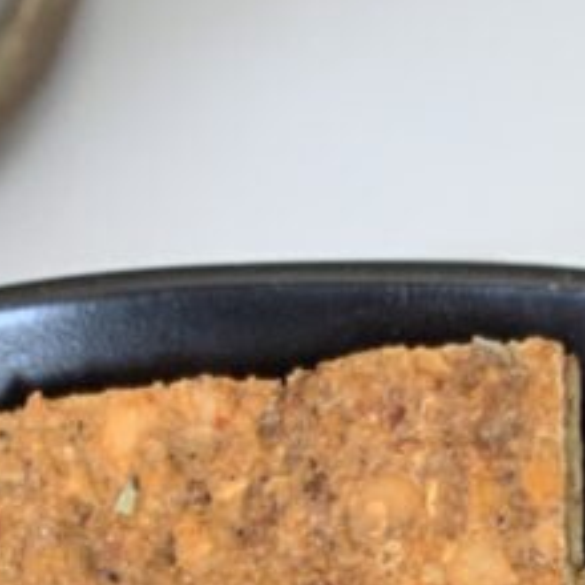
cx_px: 324
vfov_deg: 9.7
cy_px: 1399
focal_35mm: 159
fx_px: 3040
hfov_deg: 11.0
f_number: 1.8
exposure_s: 1/60
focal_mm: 4.25
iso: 80
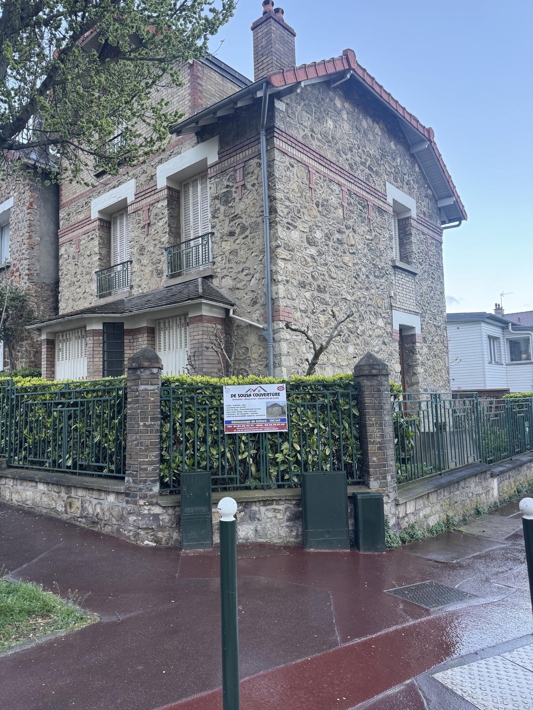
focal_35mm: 24
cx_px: 266
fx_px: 493
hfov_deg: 56.8
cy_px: 355
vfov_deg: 71.6
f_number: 1.78
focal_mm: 6.76
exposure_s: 1/121
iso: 160
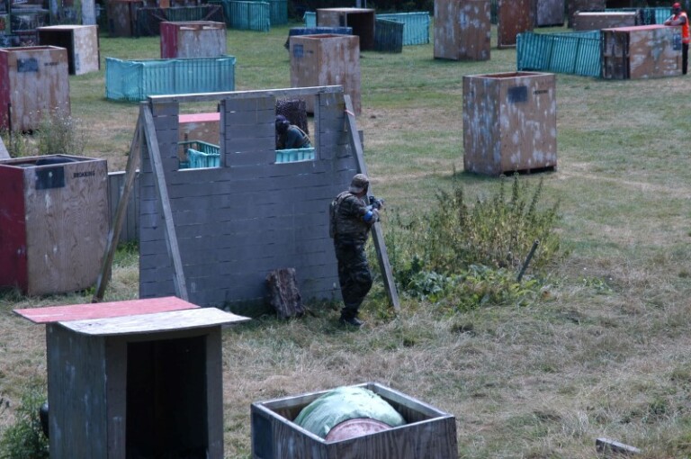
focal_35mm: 128
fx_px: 2444
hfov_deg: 16.1
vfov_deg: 10.7
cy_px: 230
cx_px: 346
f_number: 9
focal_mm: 85
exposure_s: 1/320
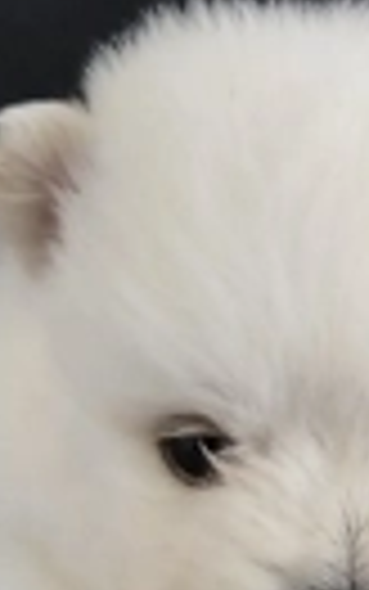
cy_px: 468
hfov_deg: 15.4
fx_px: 1350
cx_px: 328
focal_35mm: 84
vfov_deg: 24.3
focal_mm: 4.95
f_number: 1.9
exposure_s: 1/100
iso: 998
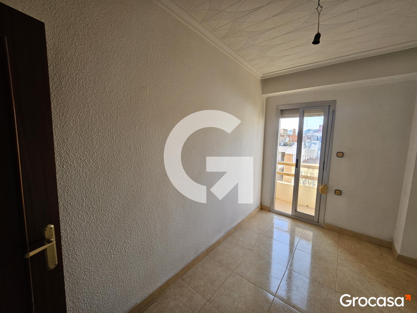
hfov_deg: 106.2
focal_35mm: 13
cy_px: 156
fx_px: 157
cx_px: 208
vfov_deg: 89.9
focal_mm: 1.7
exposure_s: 1/100
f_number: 2.2
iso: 40
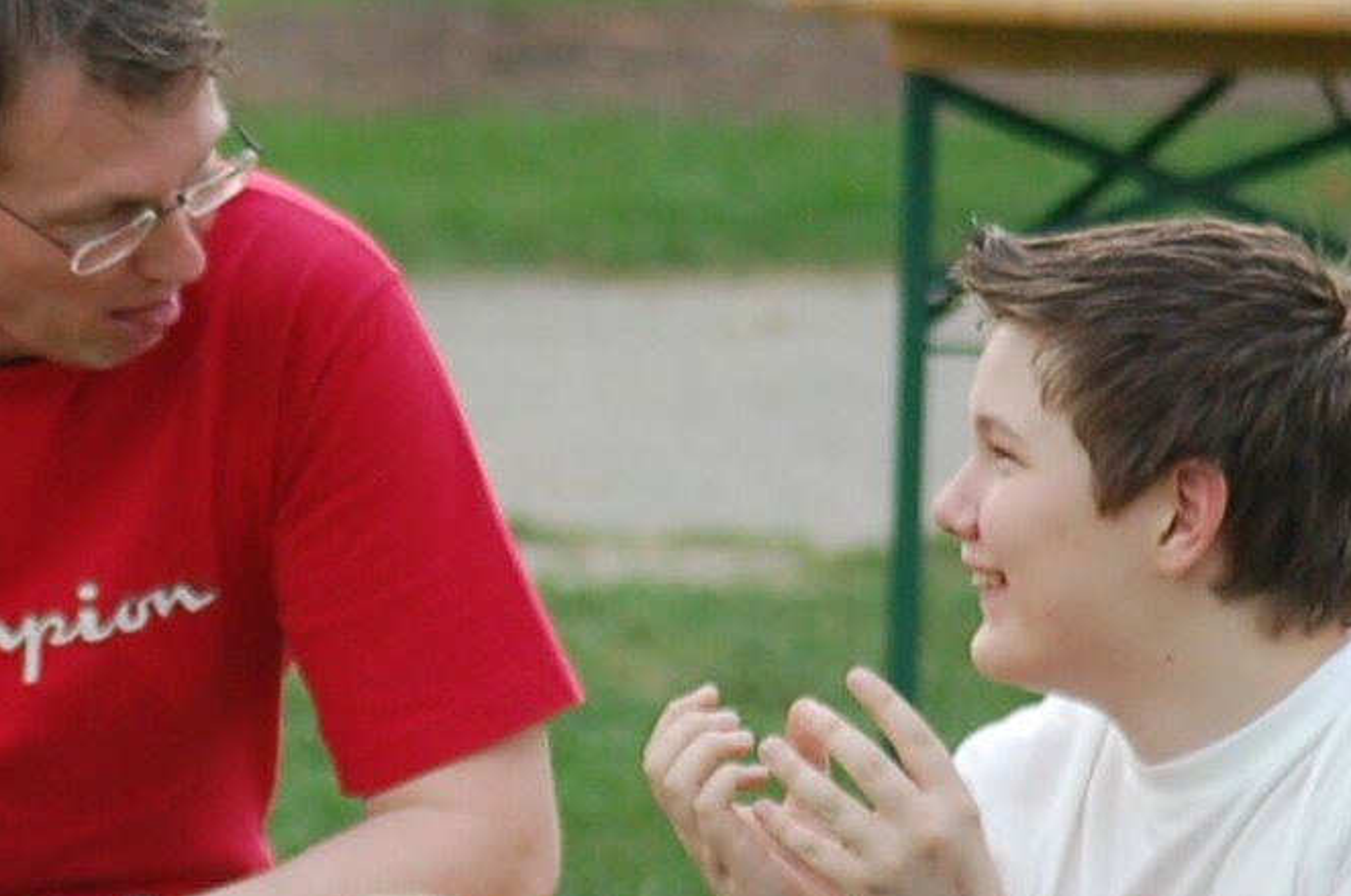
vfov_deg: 2.3
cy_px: 782
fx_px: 22403
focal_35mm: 598
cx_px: -124
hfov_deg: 3.4
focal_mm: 120
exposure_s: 1/500
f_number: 4.2
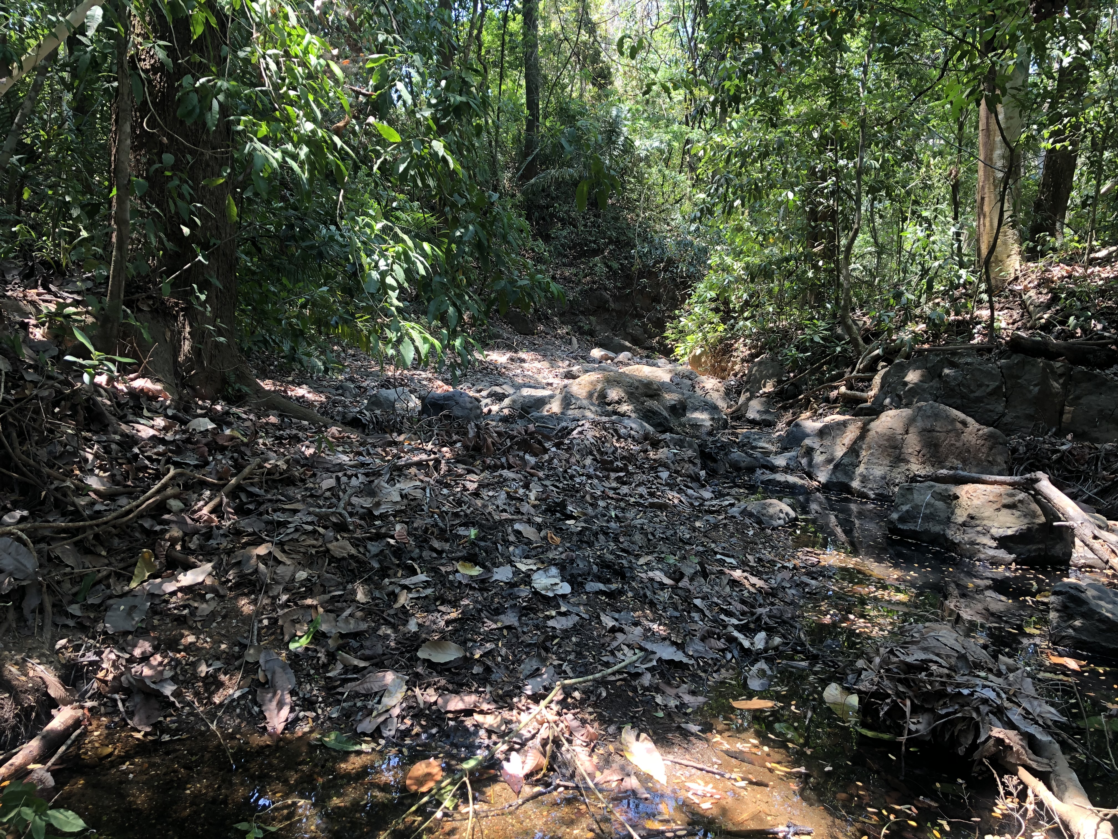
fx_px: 904
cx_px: 559
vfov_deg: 49.7
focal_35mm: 28
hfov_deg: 63.4
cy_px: 420
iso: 50
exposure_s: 1/120
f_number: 1.8
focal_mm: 4
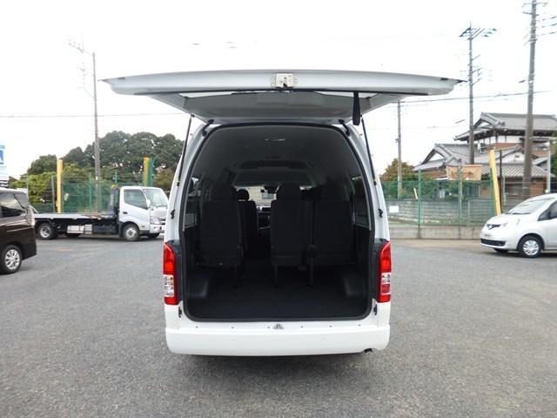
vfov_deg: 56.8
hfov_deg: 71.6
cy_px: 209
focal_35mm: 24
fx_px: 386
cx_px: 278
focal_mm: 4.3
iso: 100
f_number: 2.8
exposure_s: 1/125
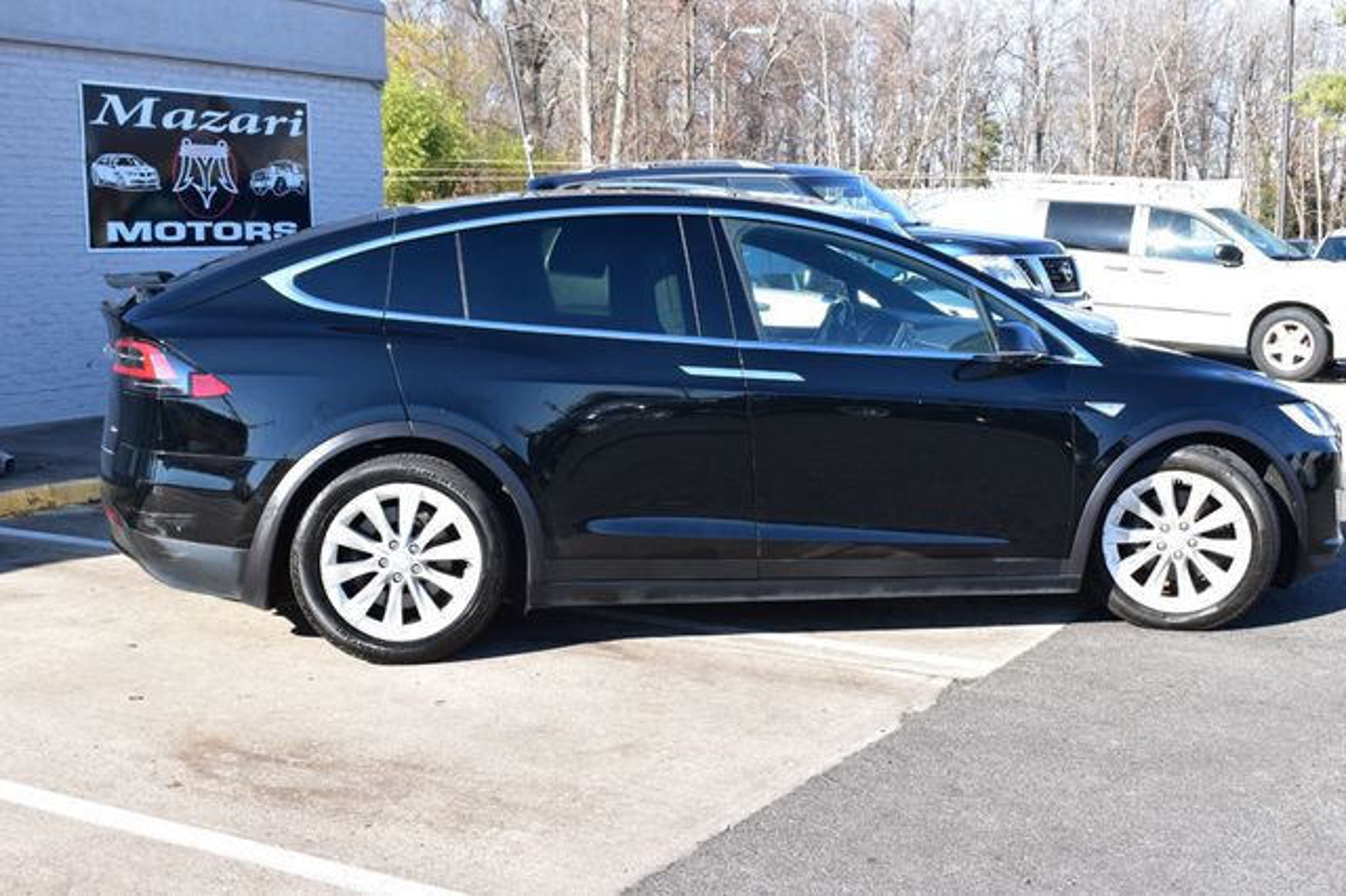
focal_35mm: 46
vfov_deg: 28.9
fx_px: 1738
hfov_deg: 42.3
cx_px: 673
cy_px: 448
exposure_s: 1/200
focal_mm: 31
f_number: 10
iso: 400
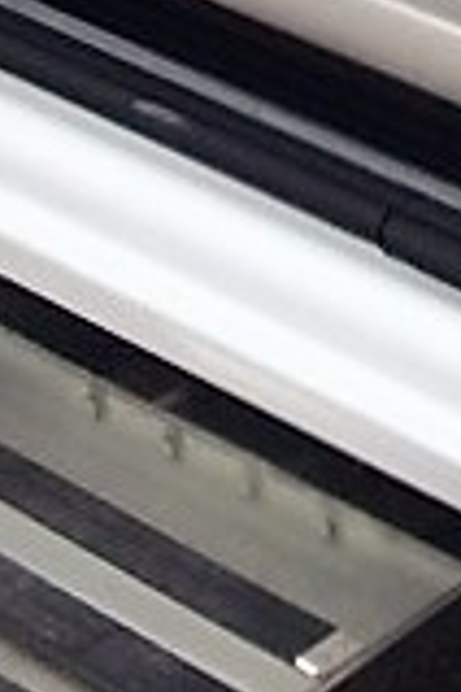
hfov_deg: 6.8
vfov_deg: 8.3
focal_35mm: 202
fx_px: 3880
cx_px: 537
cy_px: -1530
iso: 32
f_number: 2.2
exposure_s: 1/1244
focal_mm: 4.15
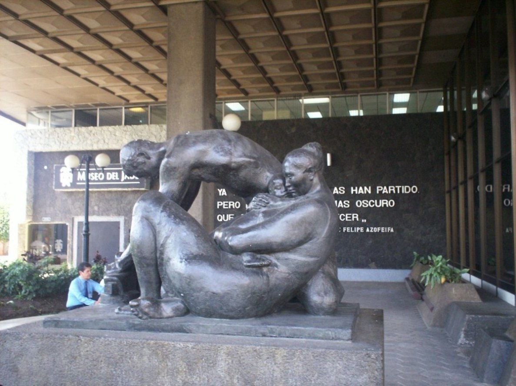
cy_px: 193
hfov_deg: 51.4
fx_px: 536
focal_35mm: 36
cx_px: 258
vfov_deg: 39.6
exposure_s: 1/35.5
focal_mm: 6
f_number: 4.5
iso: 140
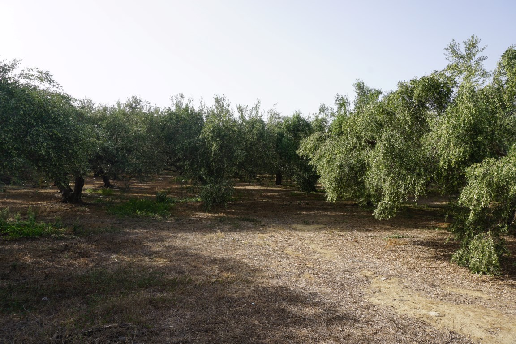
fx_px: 344
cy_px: 172
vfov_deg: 53.1
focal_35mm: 24
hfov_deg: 73.7
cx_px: 258
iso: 100
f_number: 10
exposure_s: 1/100
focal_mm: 16
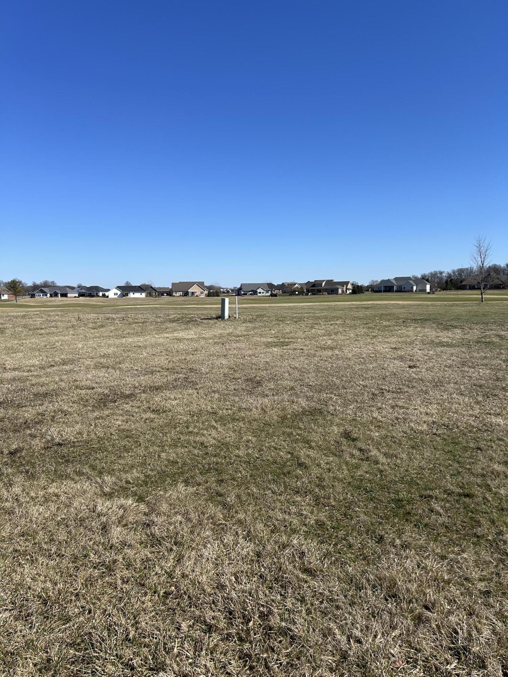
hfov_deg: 53.1
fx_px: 509
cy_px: 338
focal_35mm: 26
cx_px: 254
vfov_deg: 67.3
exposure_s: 1/5319
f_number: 1.5
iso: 50
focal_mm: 5.7
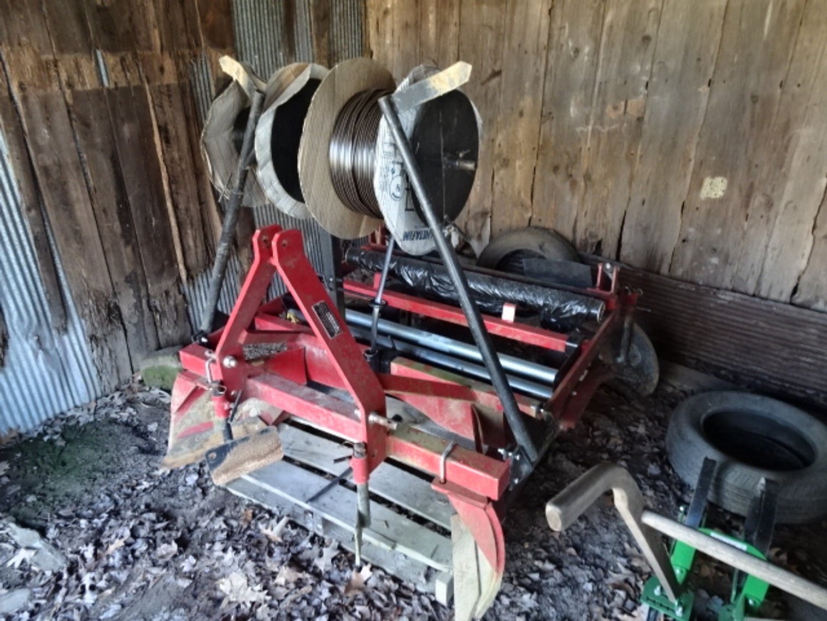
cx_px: 414
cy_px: 310
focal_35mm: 24
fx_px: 573
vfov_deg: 56.8
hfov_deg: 71.6
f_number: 3.5
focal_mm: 4.1
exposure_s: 1/30
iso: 640
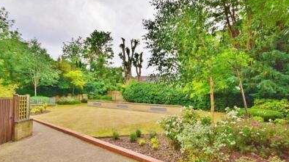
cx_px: 144
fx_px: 146
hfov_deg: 89.6
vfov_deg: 57.9
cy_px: 96
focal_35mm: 19
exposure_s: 1/200
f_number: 10
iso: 400
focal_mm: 10
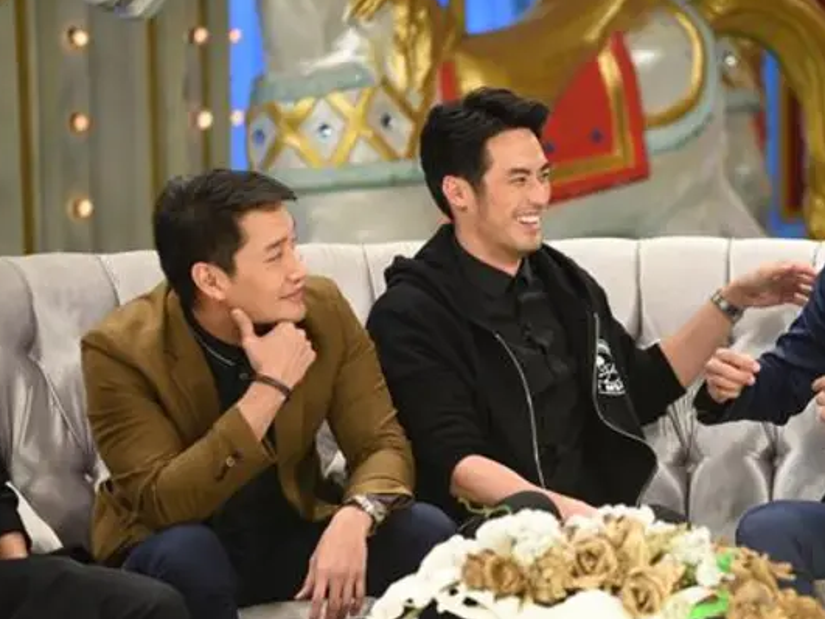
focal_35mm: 219
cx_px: 558
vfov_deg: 6.8
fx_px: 5218
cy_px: 305
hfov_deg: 9.0
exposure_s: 1/320
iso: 800
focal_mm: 155
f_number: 3.2
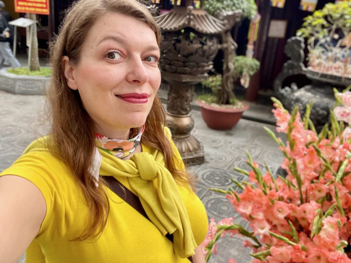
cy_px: 132
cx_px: 176
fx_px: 304
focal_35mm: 30
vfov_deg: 46.8
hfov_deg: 60.0
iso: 80
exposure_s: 1/121
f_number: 2.2
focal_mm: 2.71
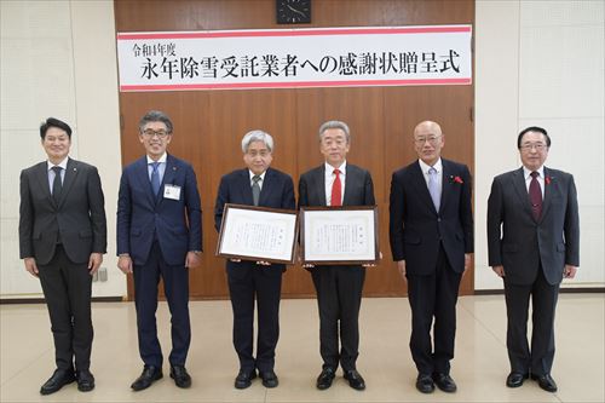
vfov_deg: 39.9
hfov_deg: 57.2
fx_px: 554
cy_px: 202
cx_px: 302
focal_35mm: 33
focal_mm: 22
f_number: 5.6
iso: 1250
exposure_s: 1/125
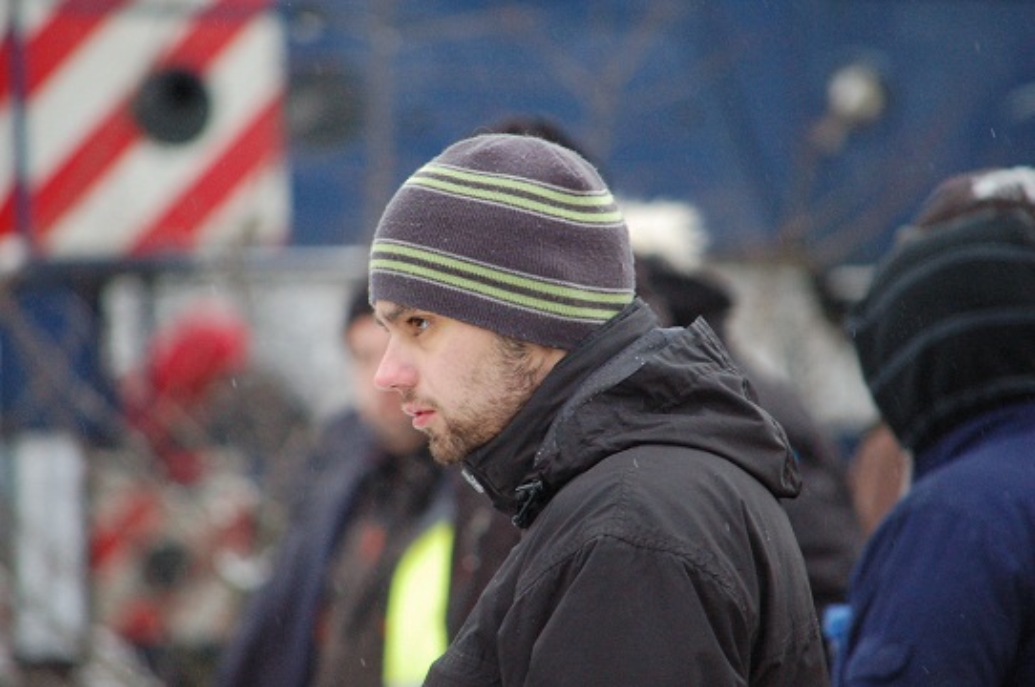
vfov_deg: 3.3
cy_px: 344
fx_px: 12060
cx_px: 518
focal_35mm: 420
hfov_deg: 4.9
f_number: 5.6
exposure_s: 1/200
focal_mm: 280
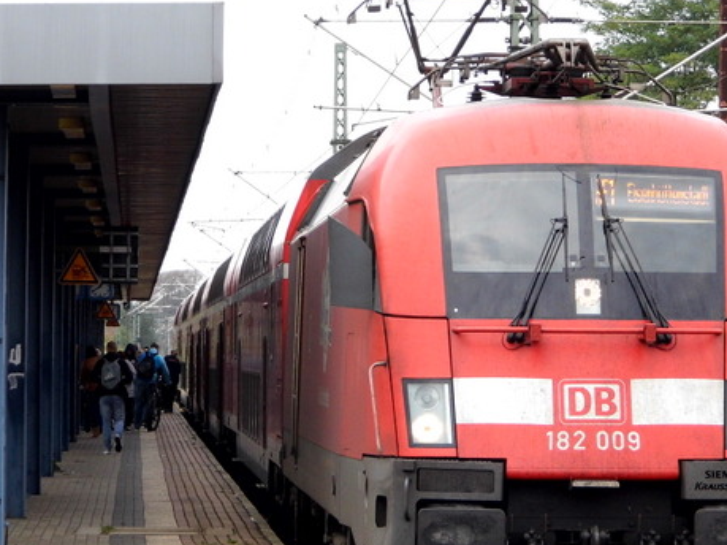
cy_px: 342
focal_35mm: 230
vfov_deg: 6.5
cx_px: 551
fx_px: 4829
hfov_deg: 8.6
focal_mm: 23.6
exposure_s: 1/145
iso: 100
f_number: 4.7
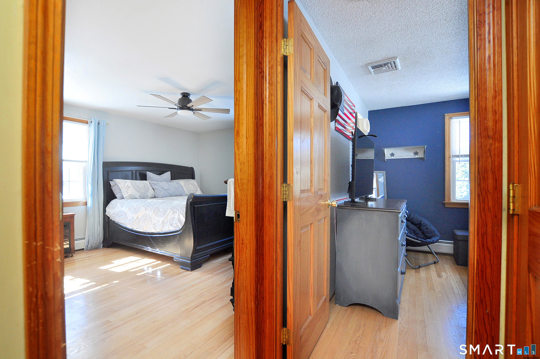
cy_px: 180
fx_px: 225
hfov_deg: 100.5
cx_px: 270
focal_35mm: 15
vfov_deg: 77.2
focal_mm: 10
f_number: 4.5
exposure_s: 1/160
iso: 640
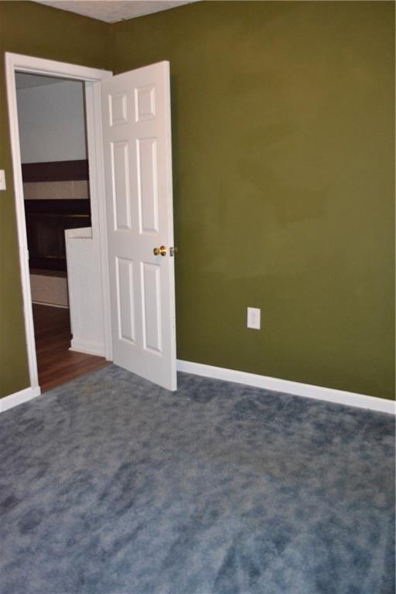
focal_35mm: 33
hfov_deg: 40.0
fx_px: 544
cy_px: 297
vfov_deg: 57.2
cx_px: 198
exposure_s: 1/60
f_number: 3.8
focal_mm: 22
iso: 3200
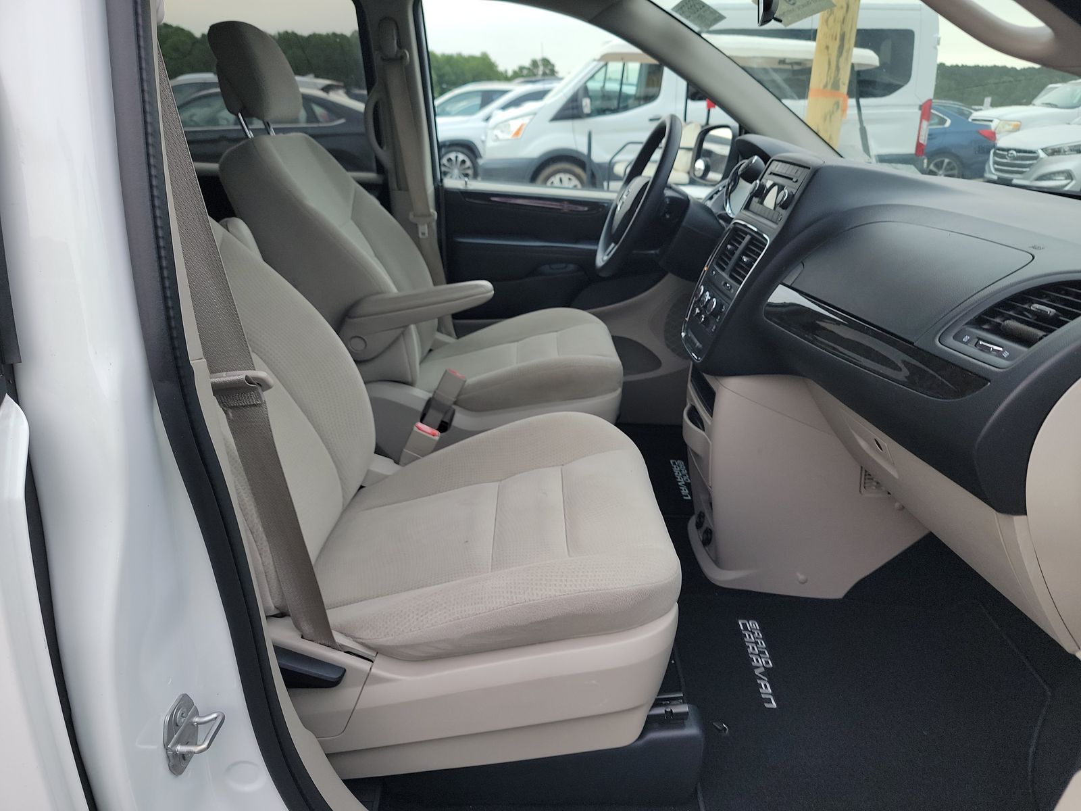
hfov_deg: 71.6
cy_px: 406
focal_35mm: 24
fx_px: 749
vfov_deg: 56.8
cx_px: 540
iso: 88
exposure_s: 1/119
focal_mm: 6.7
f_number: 1.8
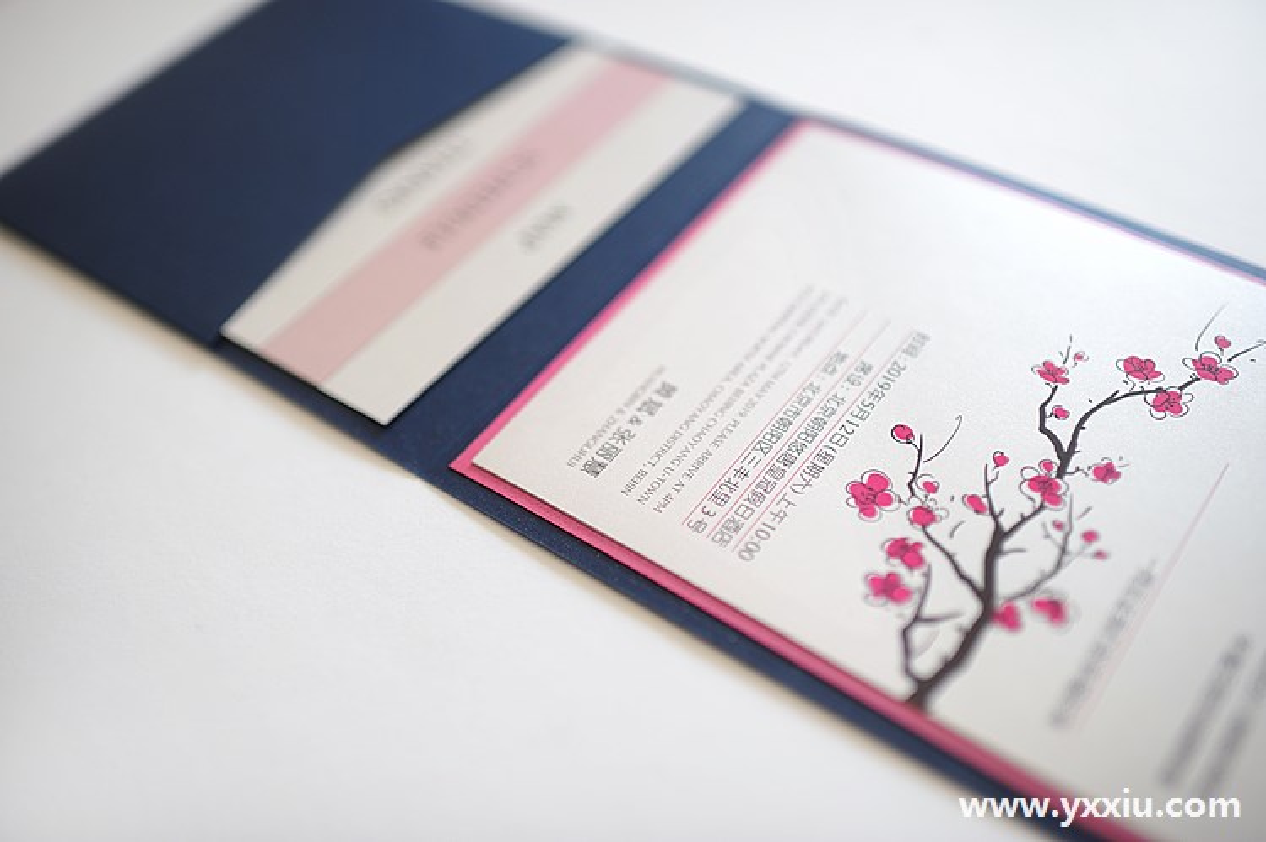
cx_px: 633
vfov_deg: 37.8
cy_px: 421
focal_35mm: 35
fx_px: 1230
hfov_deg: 54.5
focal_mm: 35
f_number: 2
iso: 160
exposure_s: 1/400
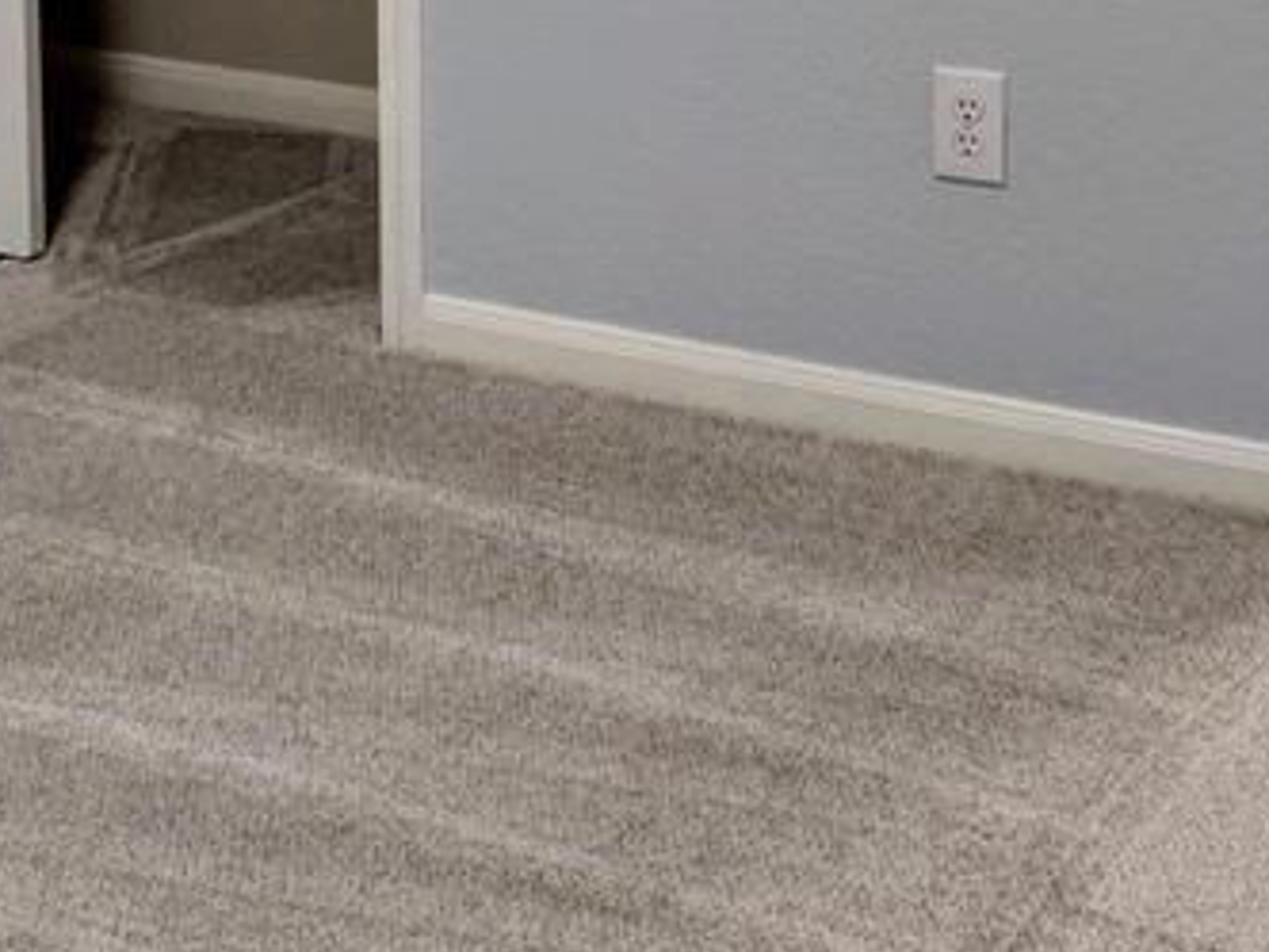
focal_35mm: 77
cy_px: -256
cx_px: 436
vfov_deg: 18.0
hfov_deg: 25.2
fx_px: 2823
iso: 640
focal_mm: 4.25
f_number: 1.7
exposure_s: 1/33
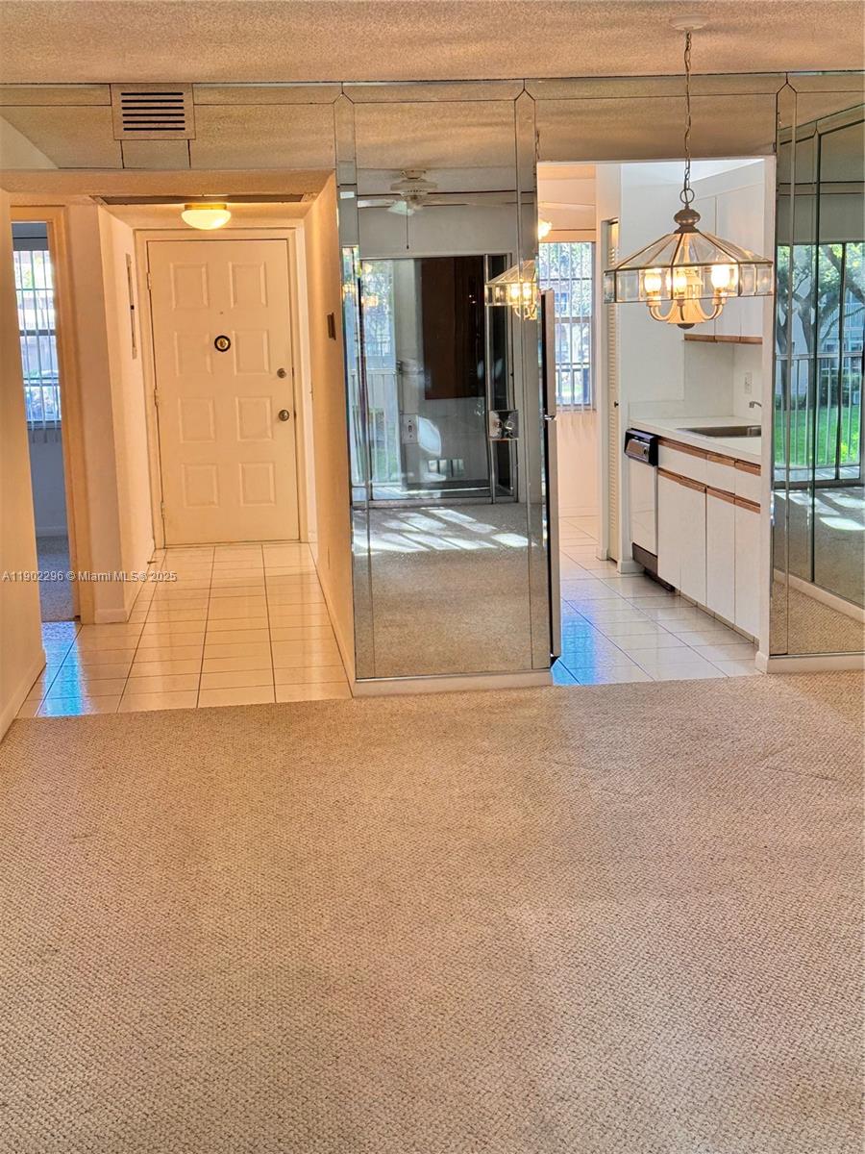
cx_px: 432
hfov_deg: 30.3
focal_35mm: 48
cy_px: 577
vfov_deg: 39.7
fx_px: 1599
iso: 64
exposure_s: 1/134
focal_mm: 6.76
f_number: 1.78
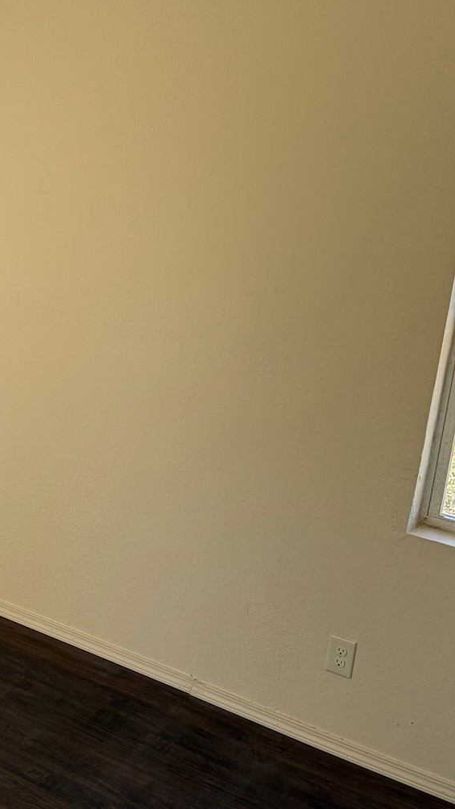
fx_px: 1072
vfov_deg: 41.3
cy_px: 384
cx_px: -72
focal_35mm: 50
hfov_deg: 22.3
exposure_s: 1/234
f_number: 1.78
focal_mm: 6.76
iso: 160
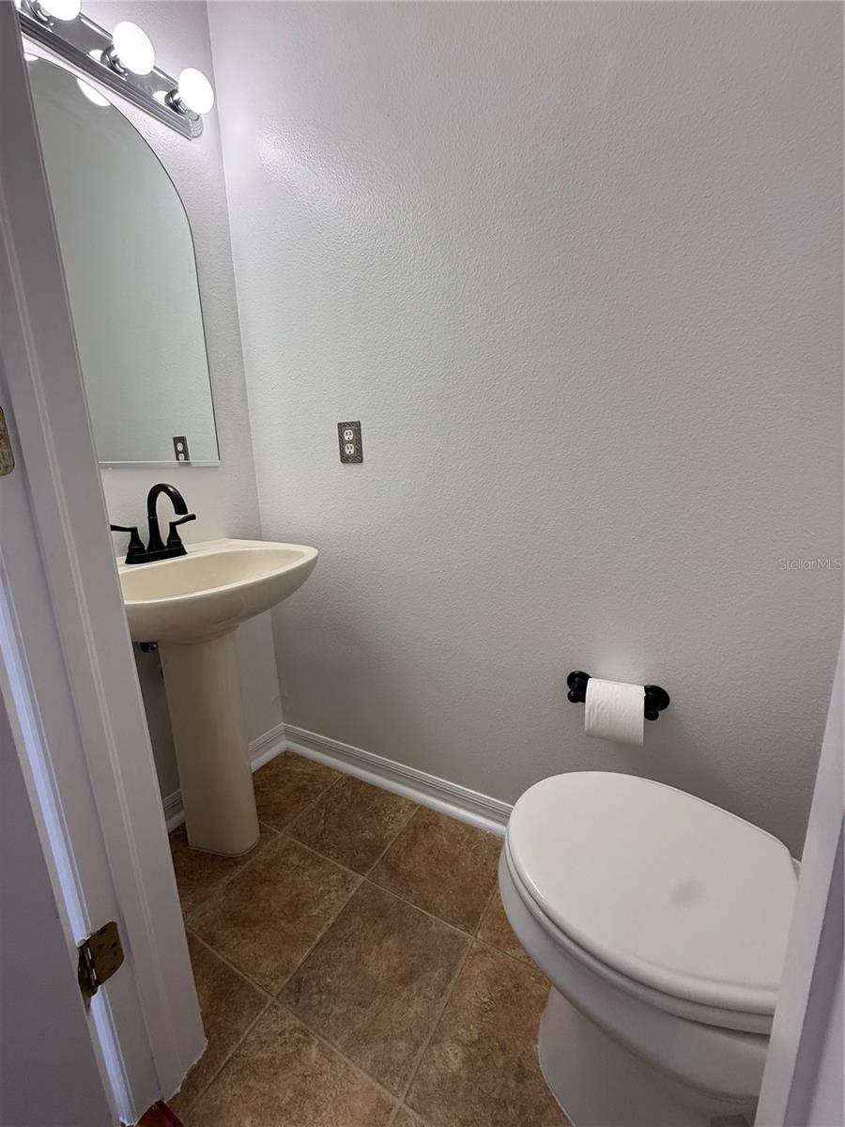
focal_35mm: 14
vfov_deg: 102.1
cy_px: 564
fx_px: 456
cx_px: 422
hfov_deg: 85.7
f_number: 2.2
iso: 100
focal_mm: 2.22
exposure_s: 1/120
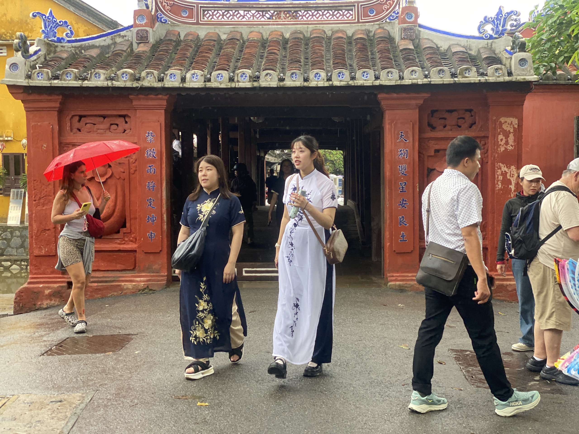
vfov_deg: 28.0
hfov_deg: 36.8
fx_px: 870
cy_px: 217
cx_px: 290
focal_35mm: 52
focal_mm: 6
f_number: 2
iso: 80
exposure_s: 1/122
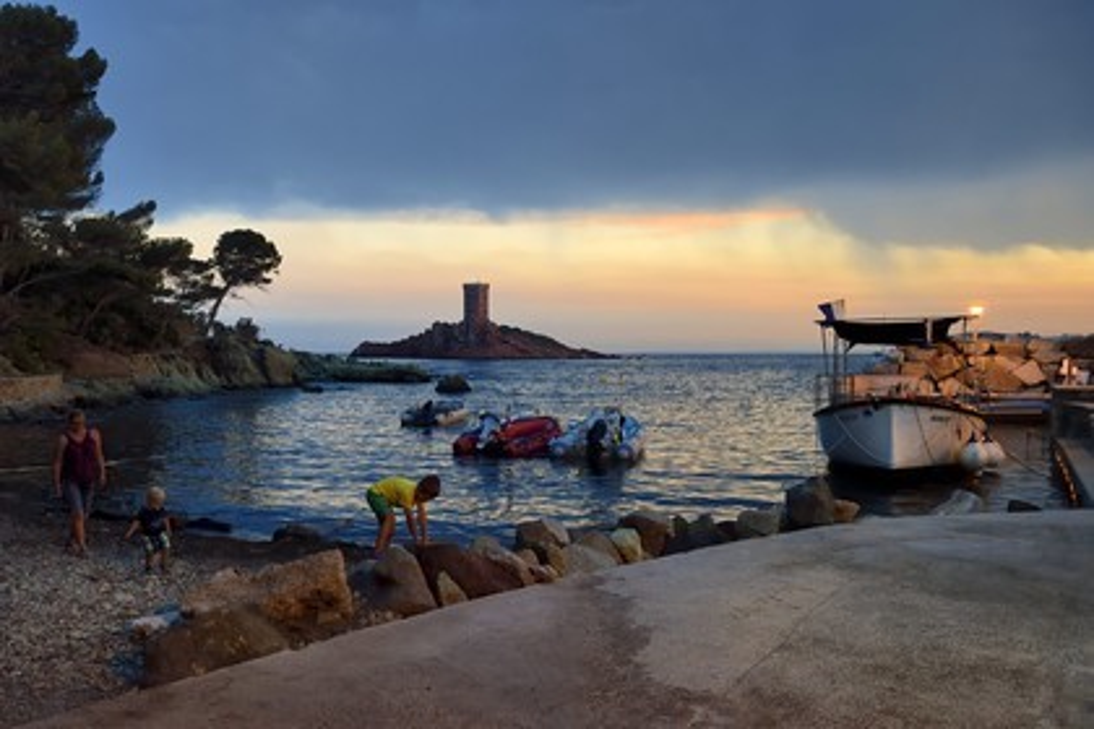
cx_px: 547
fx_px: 972
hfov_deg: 58.7
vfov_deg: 41.1
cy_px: 364
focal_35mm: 32
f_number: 7.1
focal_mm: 32
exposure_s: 1/25
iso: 1600
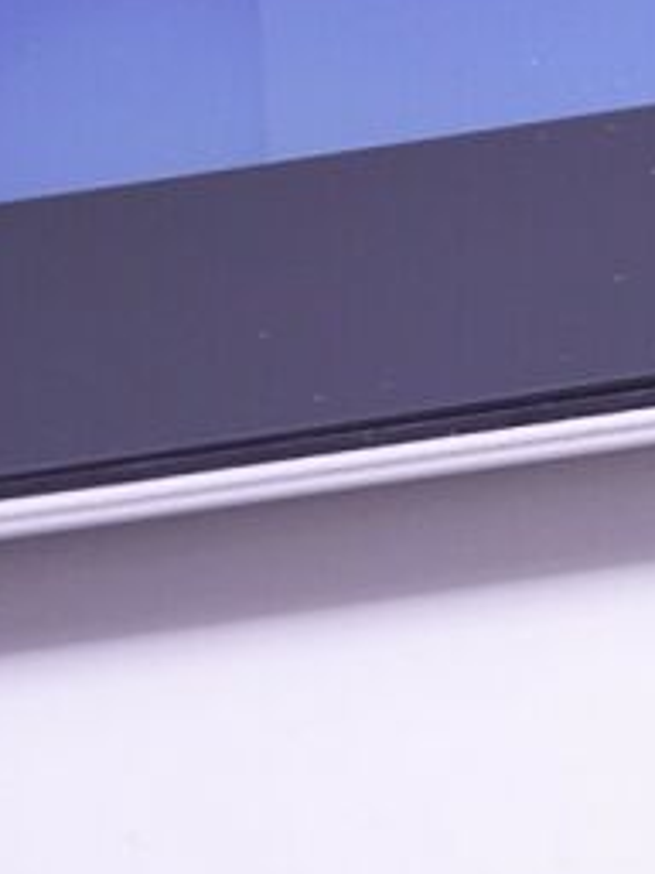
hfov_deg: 3.3
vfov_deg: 4.4
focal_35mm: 453
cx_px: 1160
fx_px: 11440
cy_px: 311
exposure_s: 1/160
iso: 400
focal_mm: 105
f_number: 5.6
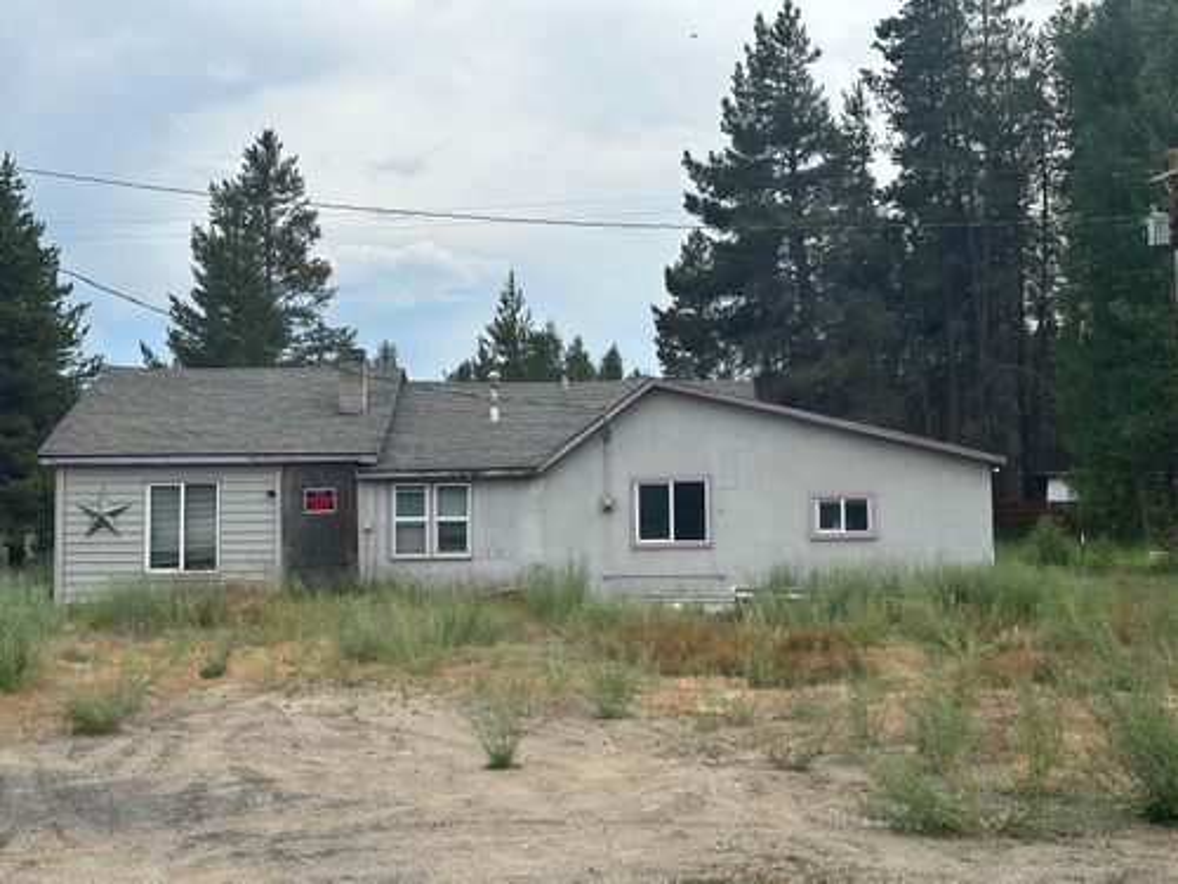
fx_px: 1633
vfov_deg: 30.3
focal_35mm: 48
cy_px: 442
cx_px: 589
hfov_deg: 39.7
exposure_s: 1/1953
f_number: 1.78
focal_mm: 6.86
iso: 64
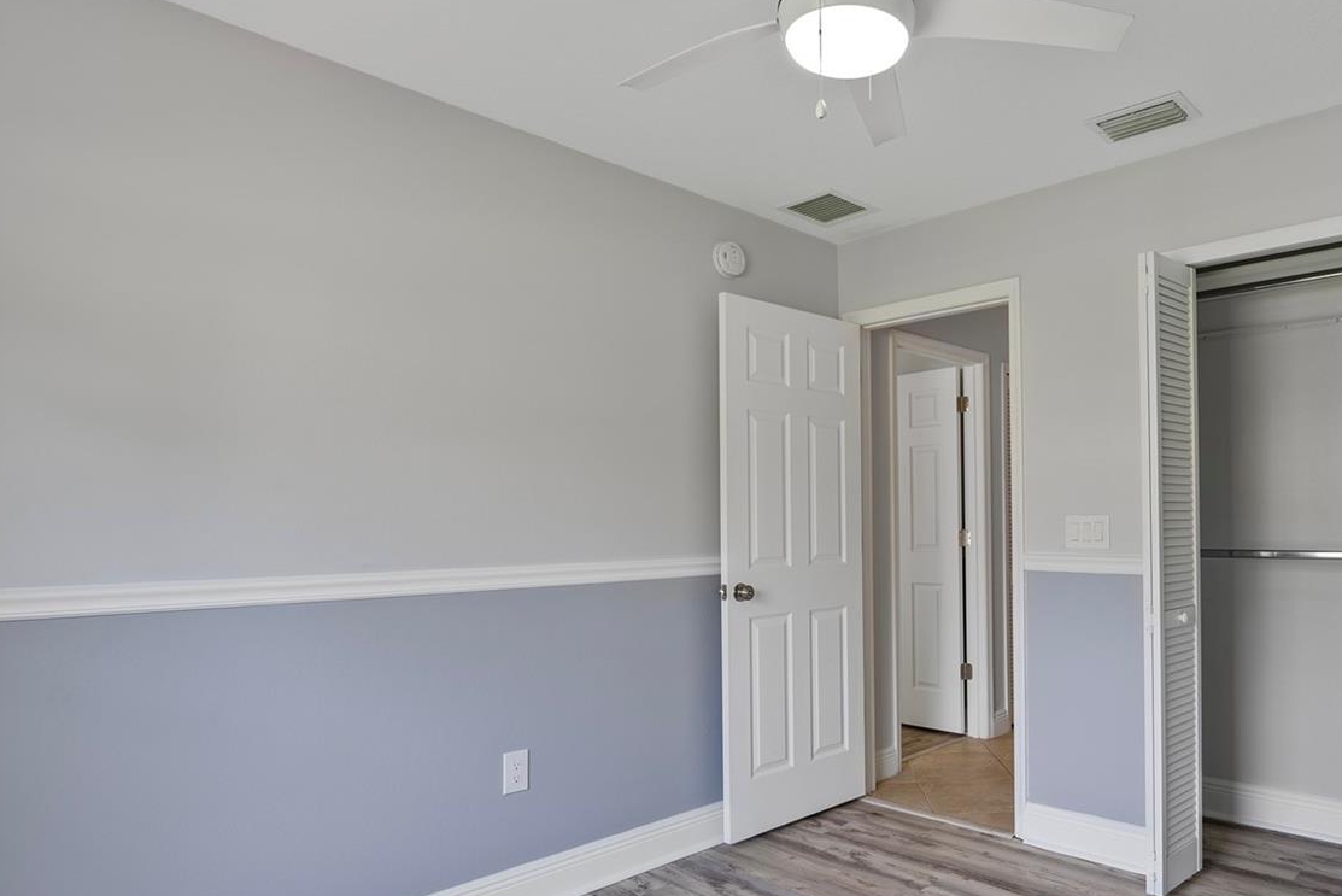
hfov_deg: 74.5
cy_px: 511
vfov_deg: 55.0
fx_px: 858
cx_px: 855
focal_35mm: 23
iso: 100
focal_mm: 16
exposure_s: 2
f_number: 8
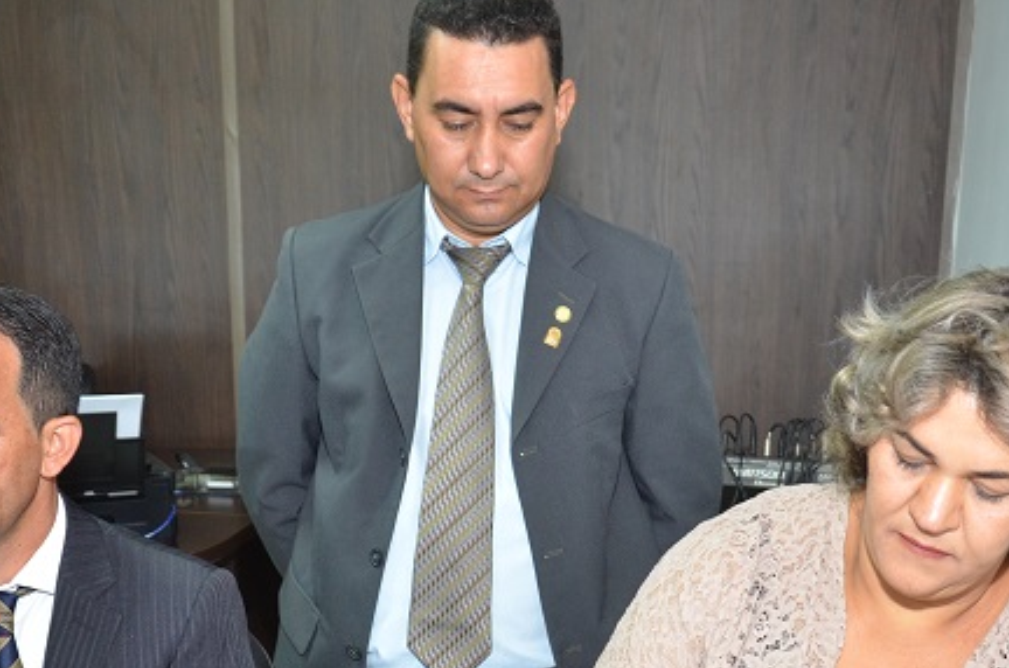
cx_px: 565
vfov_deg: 25.9
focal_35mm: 50
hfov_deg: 39.6
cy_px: 615
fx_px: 1398
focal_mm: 18
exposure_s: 1/60
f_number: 4
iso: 800
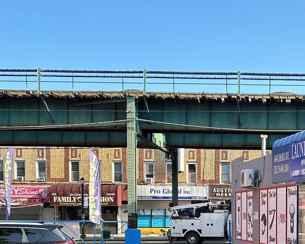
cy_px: 232
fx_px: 587
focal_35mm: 65
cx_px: 291
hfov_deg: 27.7
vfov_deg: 22.7
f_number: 1.5
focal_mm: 5.7
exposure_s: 1/1100
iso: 50
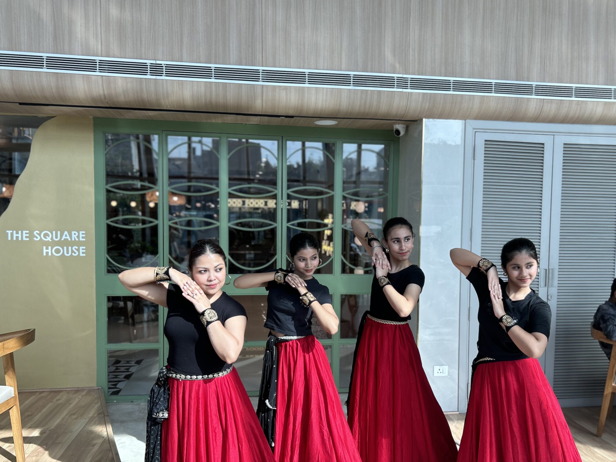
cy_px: 255
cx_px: 331
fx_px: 552
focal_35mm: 31
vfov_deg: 45.4
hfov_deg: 58.3
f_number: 1.5
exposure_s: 1/234
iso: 40
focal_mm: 5.7
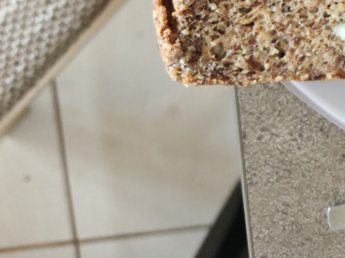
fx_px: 1007
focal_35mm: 101
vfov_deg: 13.3
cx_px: 546
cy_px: -196
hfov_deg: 17.2
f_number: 1.9
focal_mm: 6.67
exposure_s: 1/50
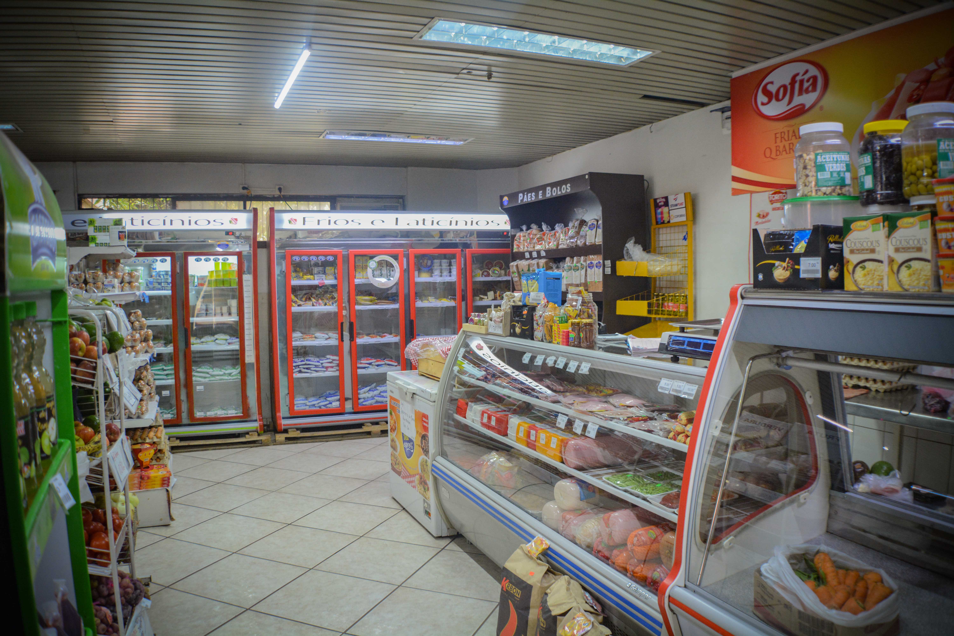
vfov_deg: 38.4
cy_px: 318
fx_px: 914
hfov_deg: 55.1
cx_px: 477
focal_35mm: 34
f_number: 3.8
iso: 800
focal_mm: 23
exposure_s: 1/30
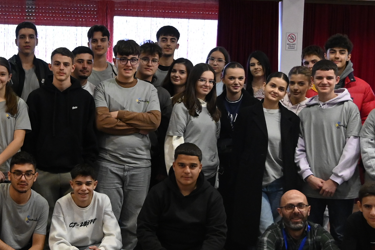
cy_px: 122
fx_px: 740
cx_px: 84
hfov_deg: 28.0
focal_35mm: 71
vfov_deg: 19.2
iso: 2200
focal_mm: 18
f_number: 3.5
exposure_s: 1/125
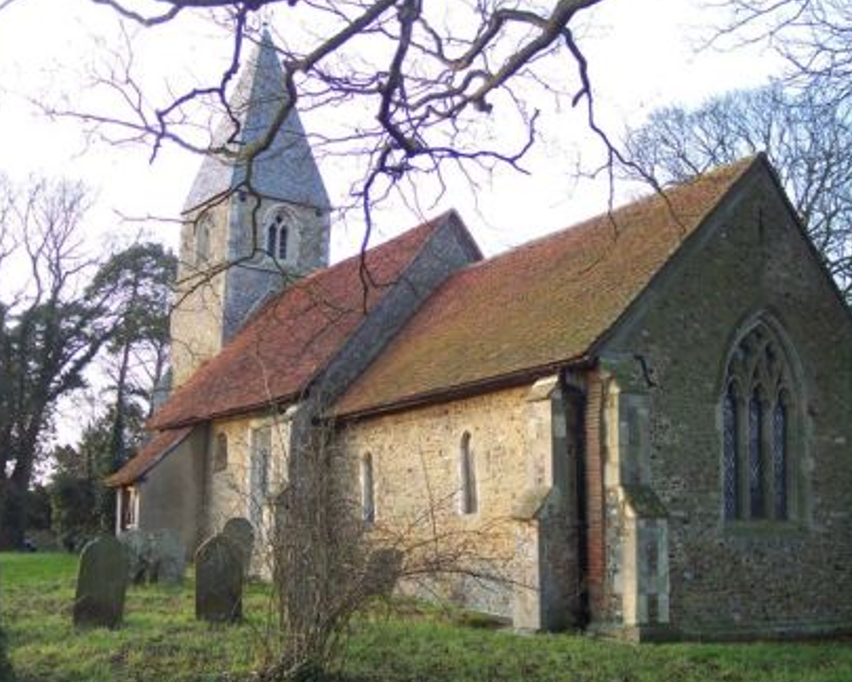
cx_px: 448
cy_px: 343
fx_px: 1034
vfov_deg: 36.5
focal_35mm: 41
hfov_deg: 44.8
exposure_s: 1/90
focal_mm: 8
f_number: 2.8
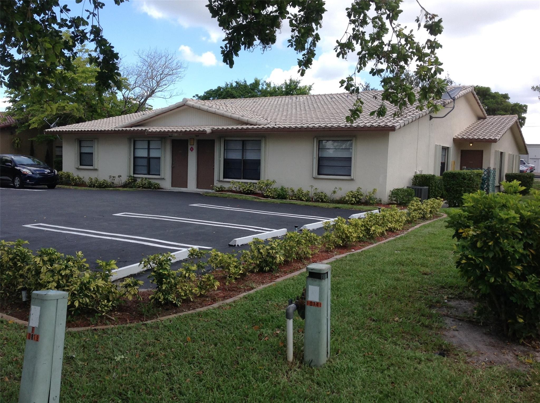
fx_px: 545
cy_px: 202
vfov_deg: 40.6
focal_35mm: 35
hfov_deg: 52.7
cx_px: 270
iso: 50
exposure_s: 1/840
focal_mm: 4.28
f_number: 2.4
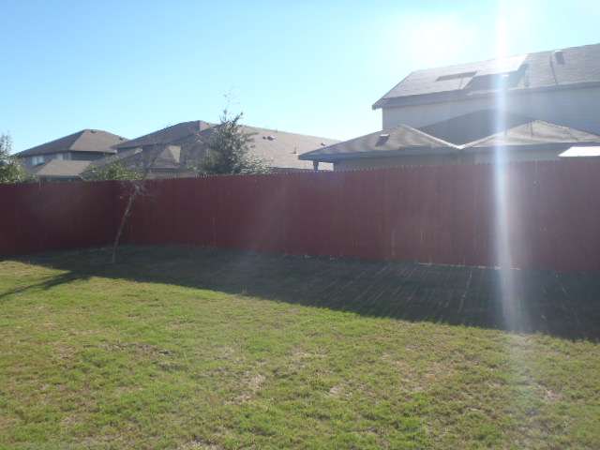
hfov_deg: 63.4
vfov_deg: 49.7
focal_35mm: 28
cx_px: 300
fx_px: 485
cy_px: 225
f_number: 3.9
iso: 80
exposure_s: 1/400
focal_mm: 5
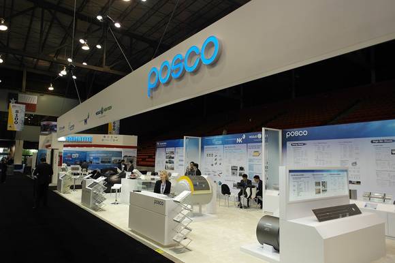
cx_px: 198
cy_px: 132
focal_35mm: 24
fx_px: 263
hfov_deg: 73.8
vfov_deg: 53.1
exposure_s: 1/80
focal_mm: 16
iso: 100
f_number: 2.5
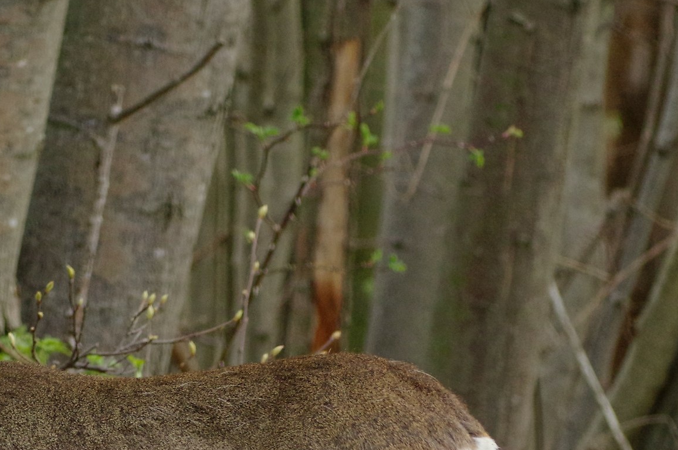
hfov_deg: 1.2
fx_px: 32808
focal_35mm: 1744
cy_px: 414
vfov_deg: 0.8
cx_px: 127
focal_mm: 560
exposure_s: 1/500
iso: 3200
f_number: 5.6
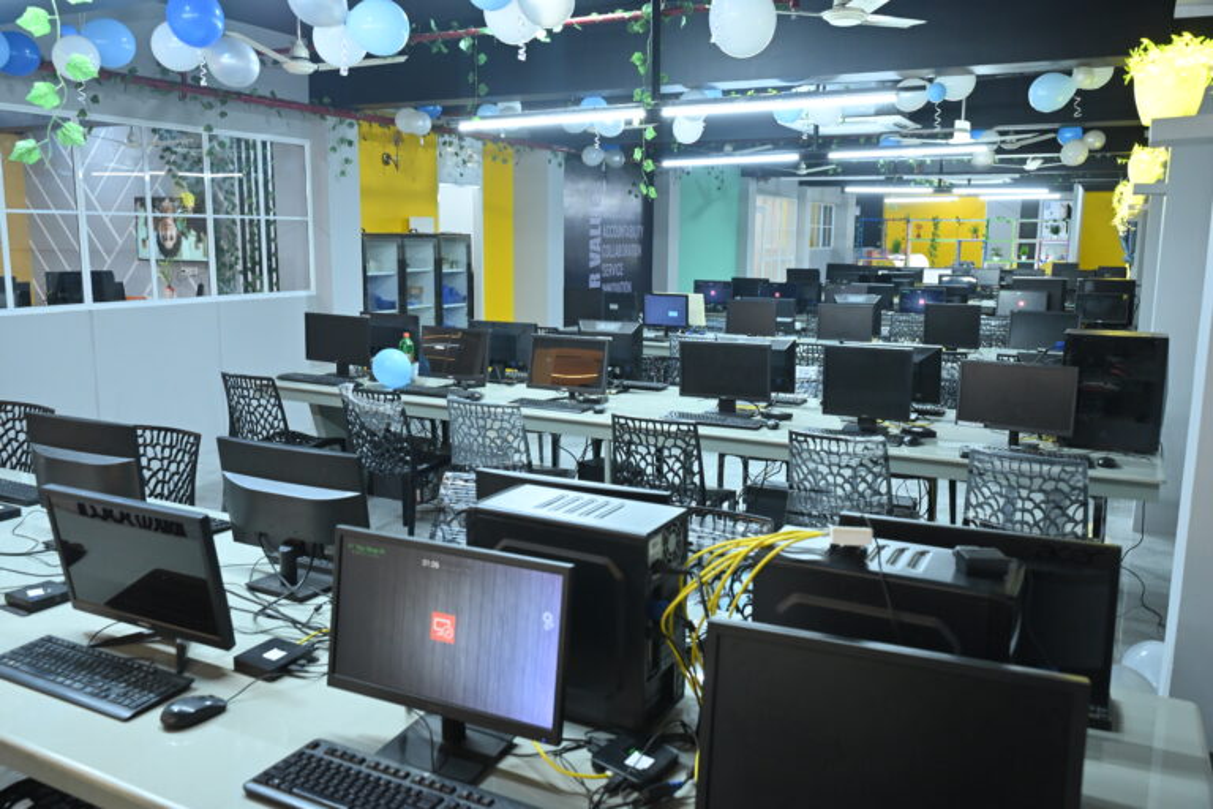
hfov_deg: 65.5
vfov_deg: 46.4
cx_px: 606
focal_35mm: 28
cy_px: 404
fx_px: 943
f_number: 5.6
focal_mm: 28
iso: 3200
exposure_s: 1/60
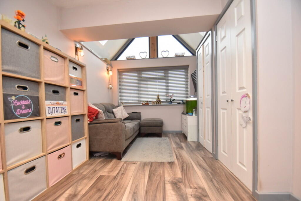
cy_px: 100
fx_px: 125
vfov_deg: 77.4
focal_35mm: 15
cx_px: 150
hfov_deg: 100.4
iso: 800
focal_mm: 10
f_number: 4
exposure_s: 1/125
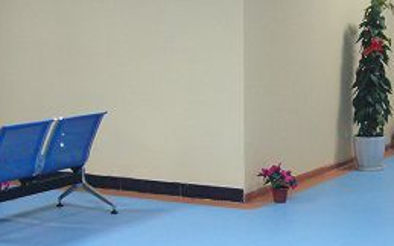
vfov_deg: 15.7
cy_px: 133
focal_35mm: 83
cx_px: 338
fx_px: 891
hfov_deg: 24.4
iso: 200
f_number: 2.8
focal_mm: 5.8
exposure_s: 1/8
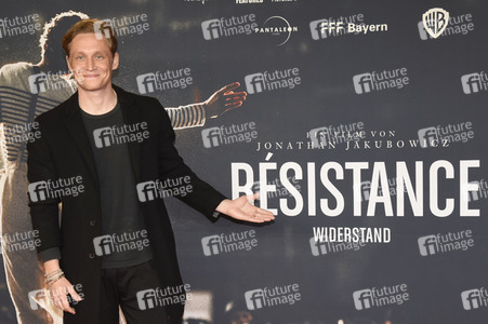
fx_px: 677
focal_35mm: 50
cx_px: 244
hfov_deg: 39.6
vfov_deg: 27.0
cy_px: 162
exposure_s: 1/125
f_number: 6.3
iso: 2000
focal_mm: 50
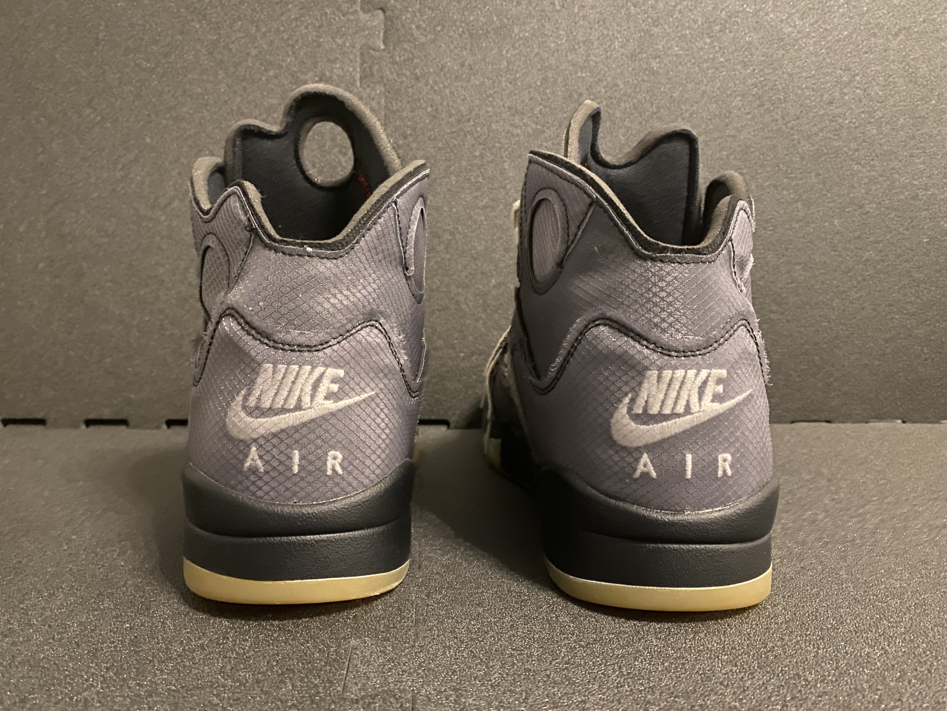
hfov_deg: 67.3
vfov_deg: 53.1
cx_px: 474
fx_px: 711
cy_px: 356
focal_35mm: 26
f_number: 1.8
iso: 800
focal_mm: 4.25
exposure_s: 1/17
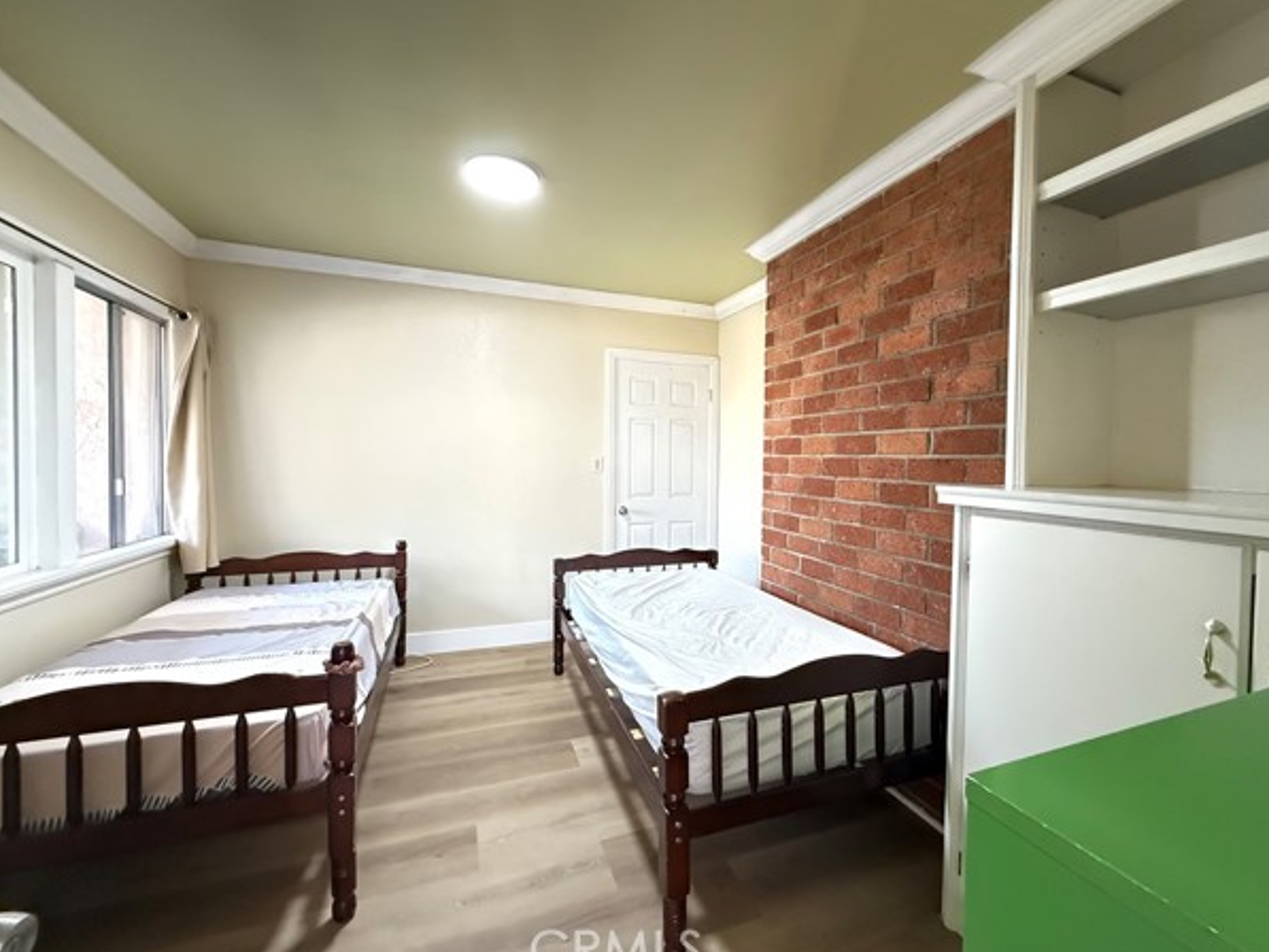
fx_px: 550
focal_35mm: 15
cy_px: 470
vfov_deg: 81.8
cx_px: 665
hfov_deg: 98.1
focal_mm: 2.22
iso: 1250
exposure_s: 1/60
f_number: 2.2
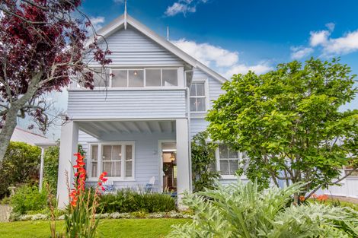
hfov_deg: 86.9
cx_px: 179
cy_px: 119
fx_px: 189
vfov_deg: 64.5
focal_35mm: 19
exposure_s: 1/160
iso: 400
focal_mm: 19
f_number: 11
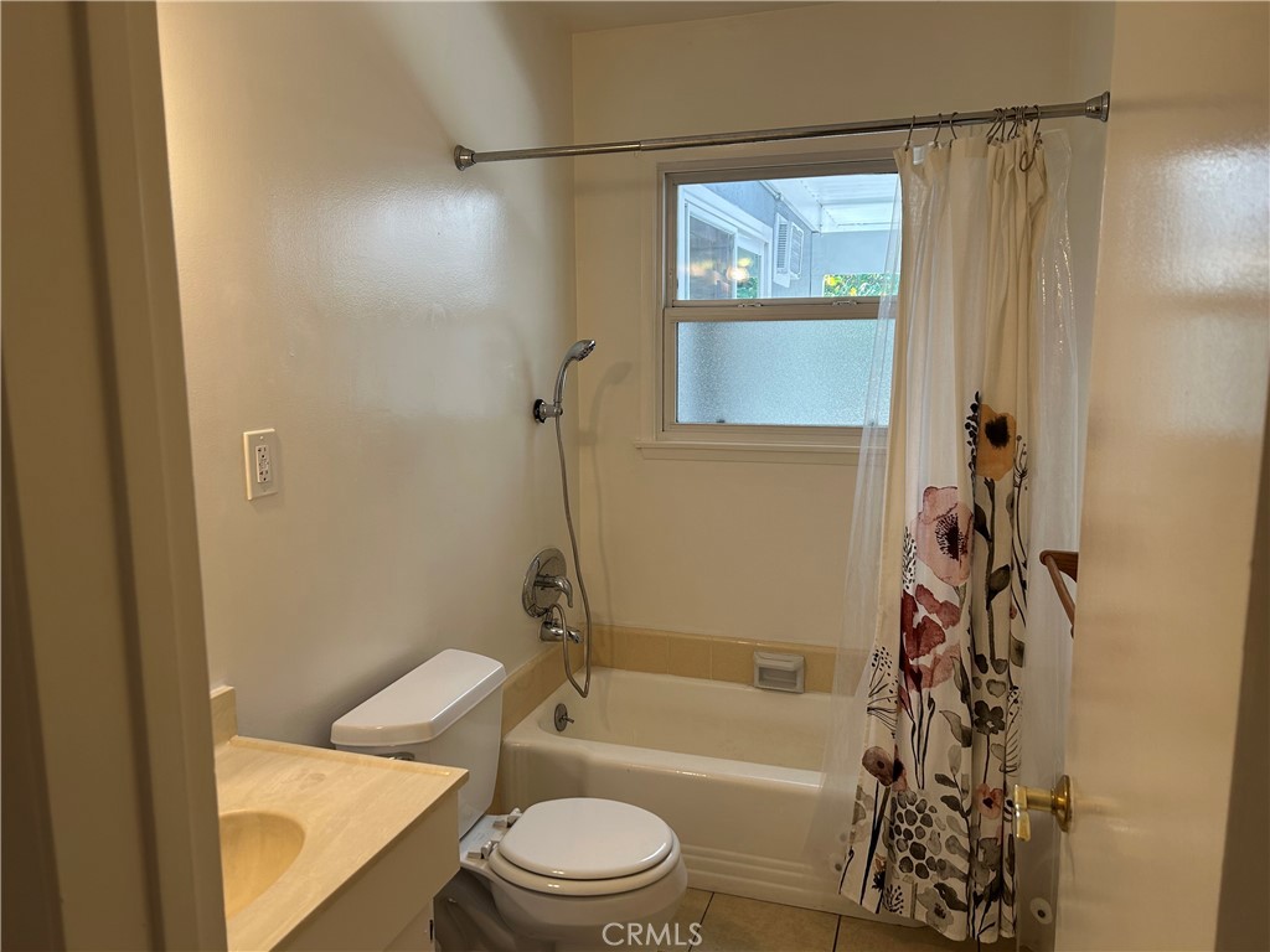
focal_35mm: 26
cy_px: 476
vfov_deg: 53.1
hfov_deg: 67.3
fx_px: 954
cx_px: 635
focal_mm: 5.7
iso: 80
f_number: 1.5
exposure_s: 1/120
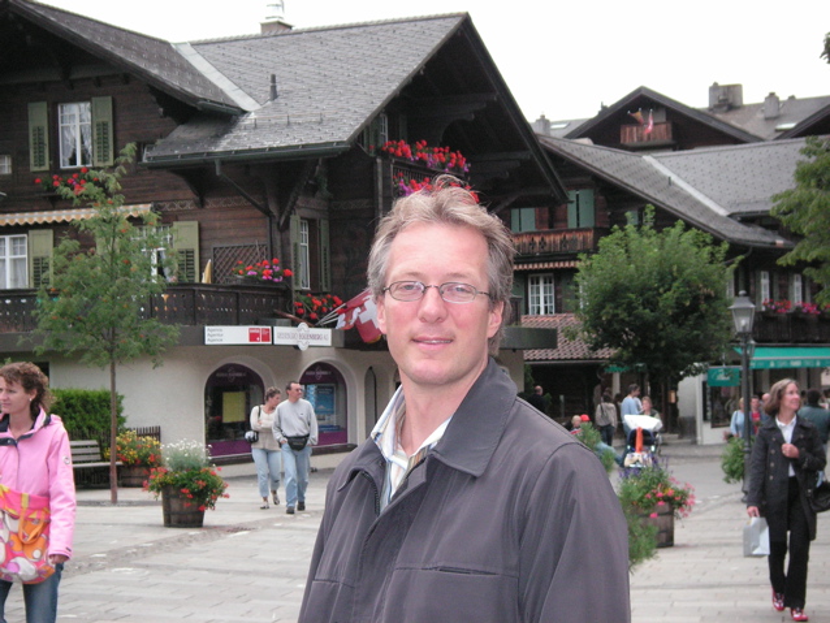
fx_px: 1775
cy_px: 312
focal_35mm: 74
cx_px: 415
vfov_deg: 19.9
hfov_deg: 26.3
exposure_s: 1/350
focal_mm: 12.4
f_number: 3.9
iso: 160
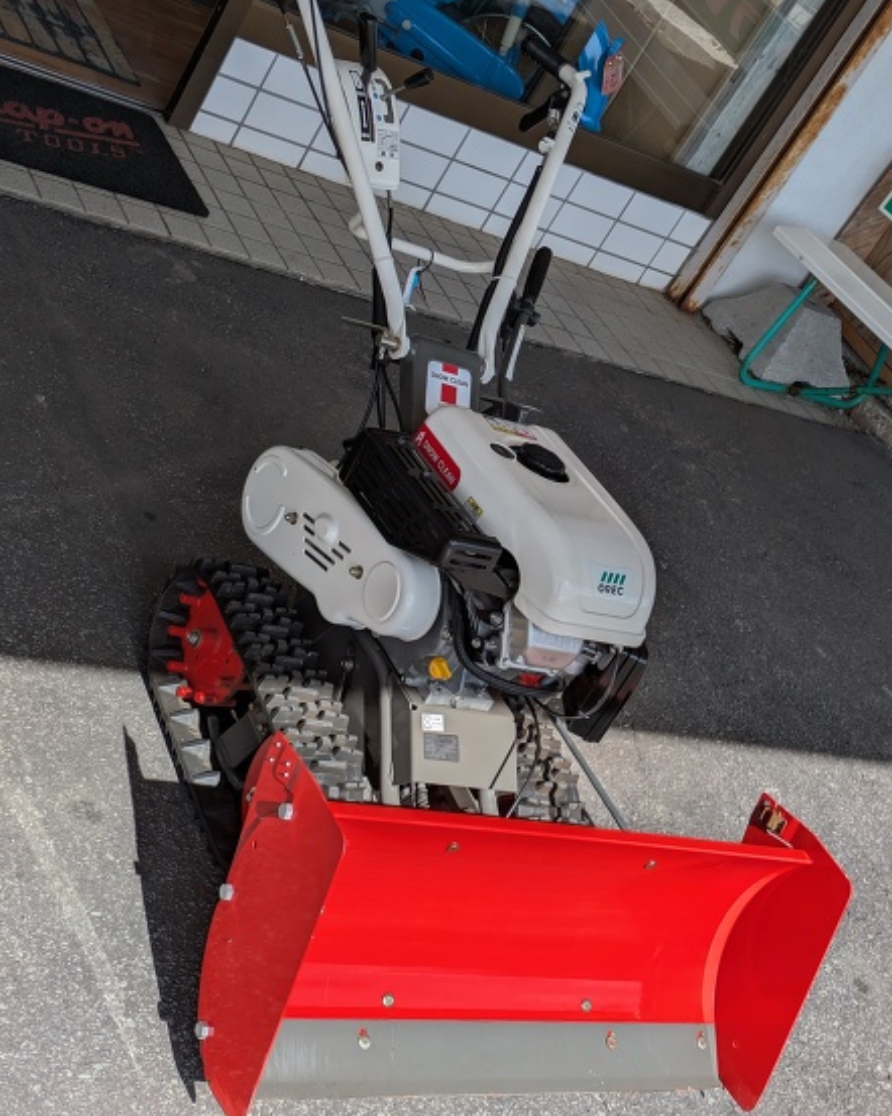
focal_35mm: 54
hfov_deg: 28.1
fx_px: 1783
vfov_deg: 34.8
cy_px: 546
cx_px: 452
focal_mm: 5.43
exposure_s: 1/1862
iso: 50
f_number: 1.89
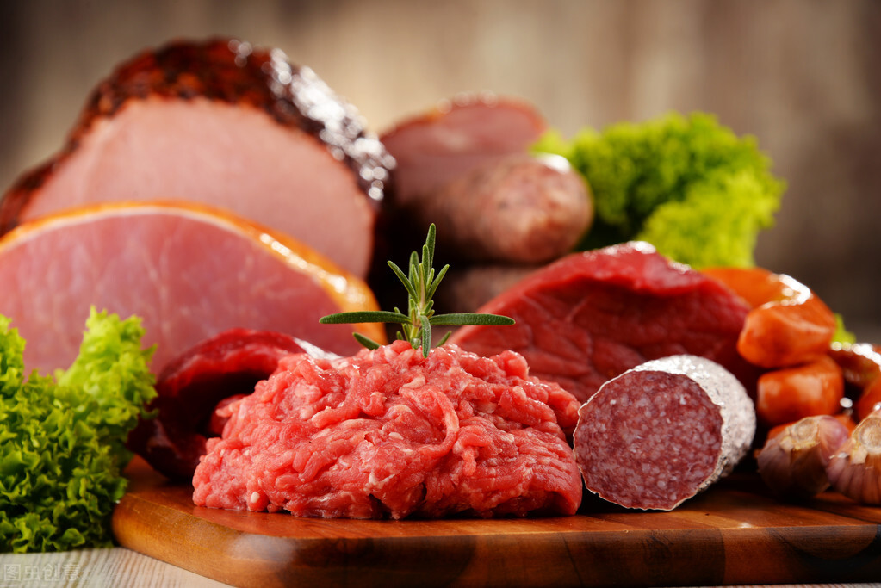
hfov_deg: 6.9
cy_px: 294
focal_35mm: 300
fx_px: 7344
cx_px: 440
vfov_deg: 4.6
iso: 100
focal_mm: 300
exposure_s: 1/125
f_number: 10
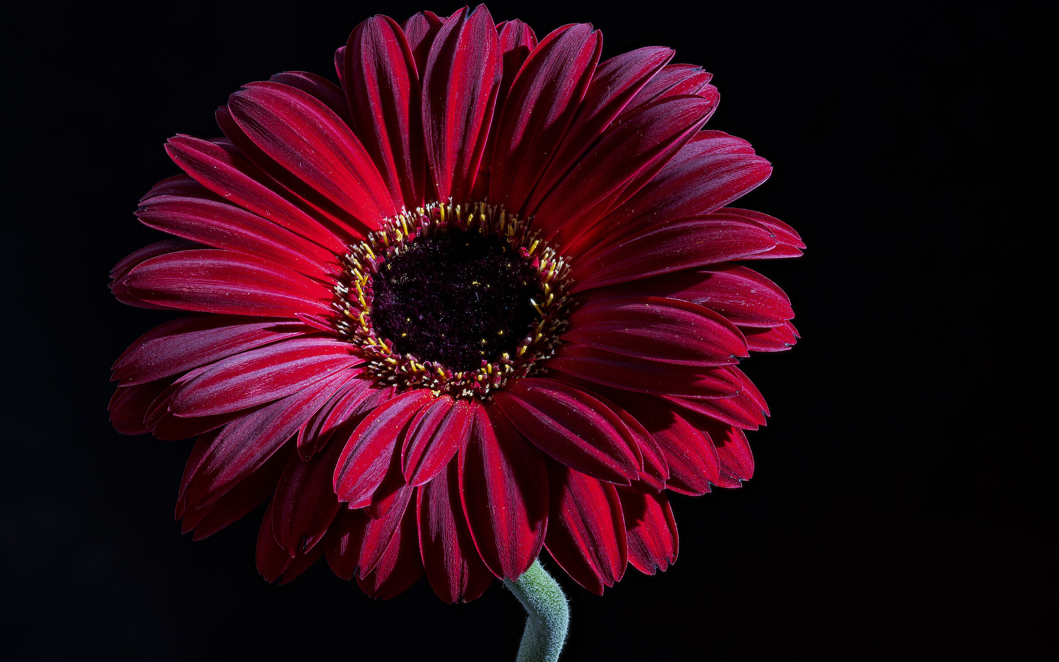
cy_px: 313
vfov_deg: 12.1
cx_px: 533
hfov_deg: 19.3
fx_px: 3117
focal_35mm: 108
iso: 100
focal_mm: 105
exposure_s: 2.5
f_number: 14
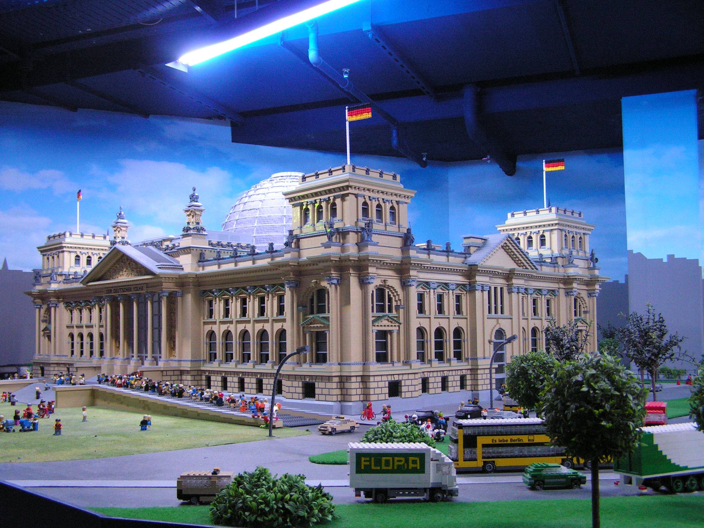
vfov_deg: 37.7
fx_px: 773
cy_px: 264
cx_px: 352
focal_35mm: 38
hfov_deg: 49.0
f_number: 2.8
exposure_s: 1/8
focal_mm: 6.3
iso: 200
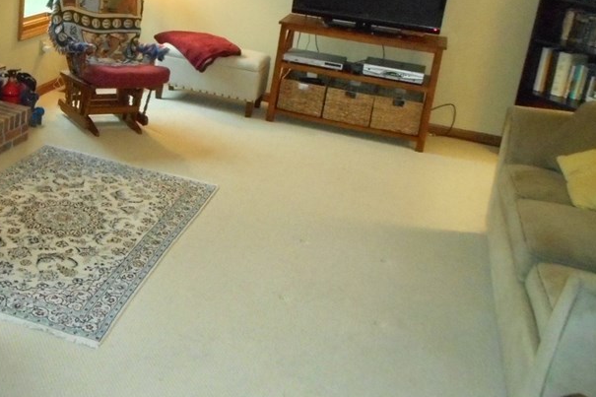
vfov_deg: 30.1
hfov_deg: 42.0
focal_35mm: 44
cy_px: 105
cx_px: 96
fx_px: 728
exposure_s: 1/25
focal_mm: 4.5
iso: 900
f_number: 3.7
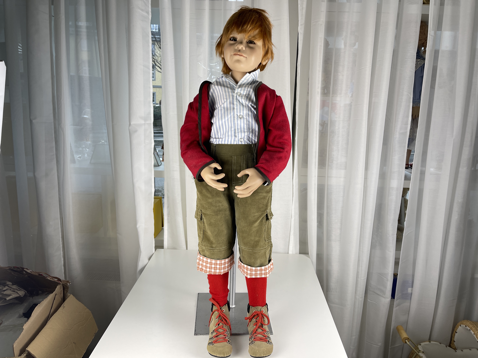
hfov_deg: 69.4
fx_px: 345
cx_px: 239
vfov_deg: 54.9
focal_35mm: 25
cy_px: 179
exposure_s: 1/100
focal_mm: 5.1
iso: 50
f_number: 1.6
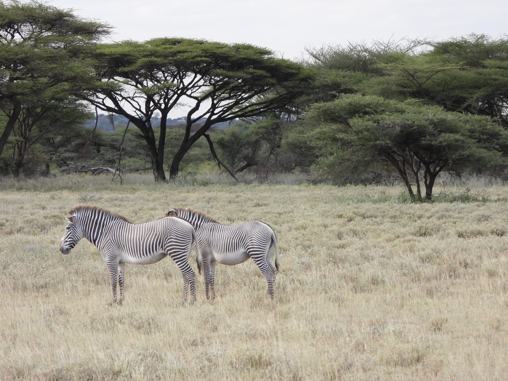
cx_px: 254
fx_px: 4036
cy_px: 190
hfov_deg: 7.2
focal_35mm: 275
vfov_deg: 5.4
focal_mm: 49.5
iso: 100
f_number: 4.5
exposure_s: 1/200
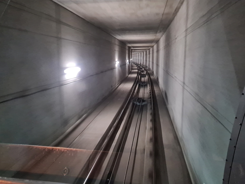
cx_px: 122
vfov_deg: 53.1
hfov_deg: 67.3
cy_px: 92
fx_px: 184
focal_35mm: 26
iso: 800
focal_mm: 5.4
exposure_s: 1/25
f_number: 1.8
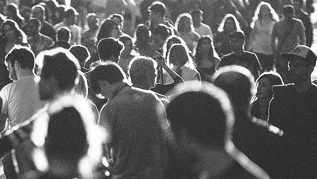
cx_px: -36
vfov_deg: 2.0
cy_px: 113
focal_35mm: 596
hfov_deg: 3.6
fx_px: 5009
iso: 160
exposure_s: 1/500
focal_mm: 175
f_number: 2.8
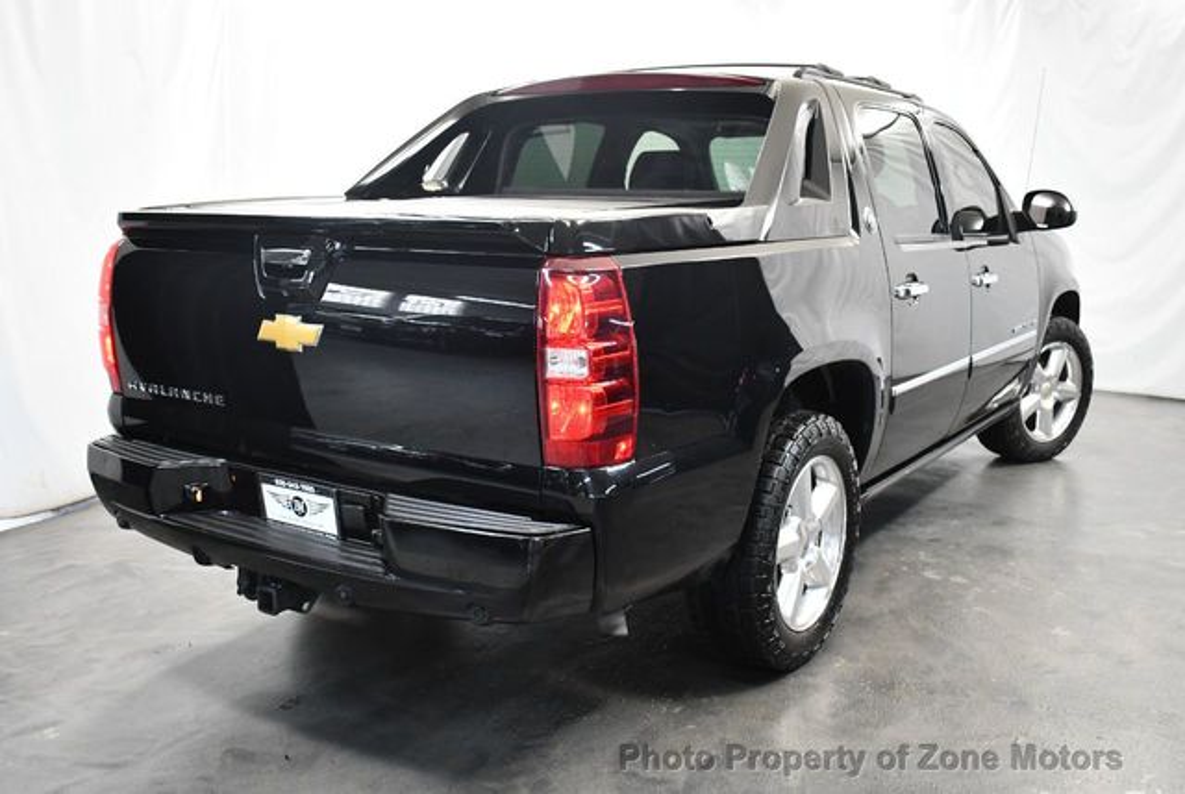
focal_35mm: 36
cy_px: 397
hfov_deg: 53.1
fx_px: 1187
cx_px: 592
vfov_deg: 37.0
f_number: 3.5
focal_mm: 18
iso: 2200
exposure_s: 1/125
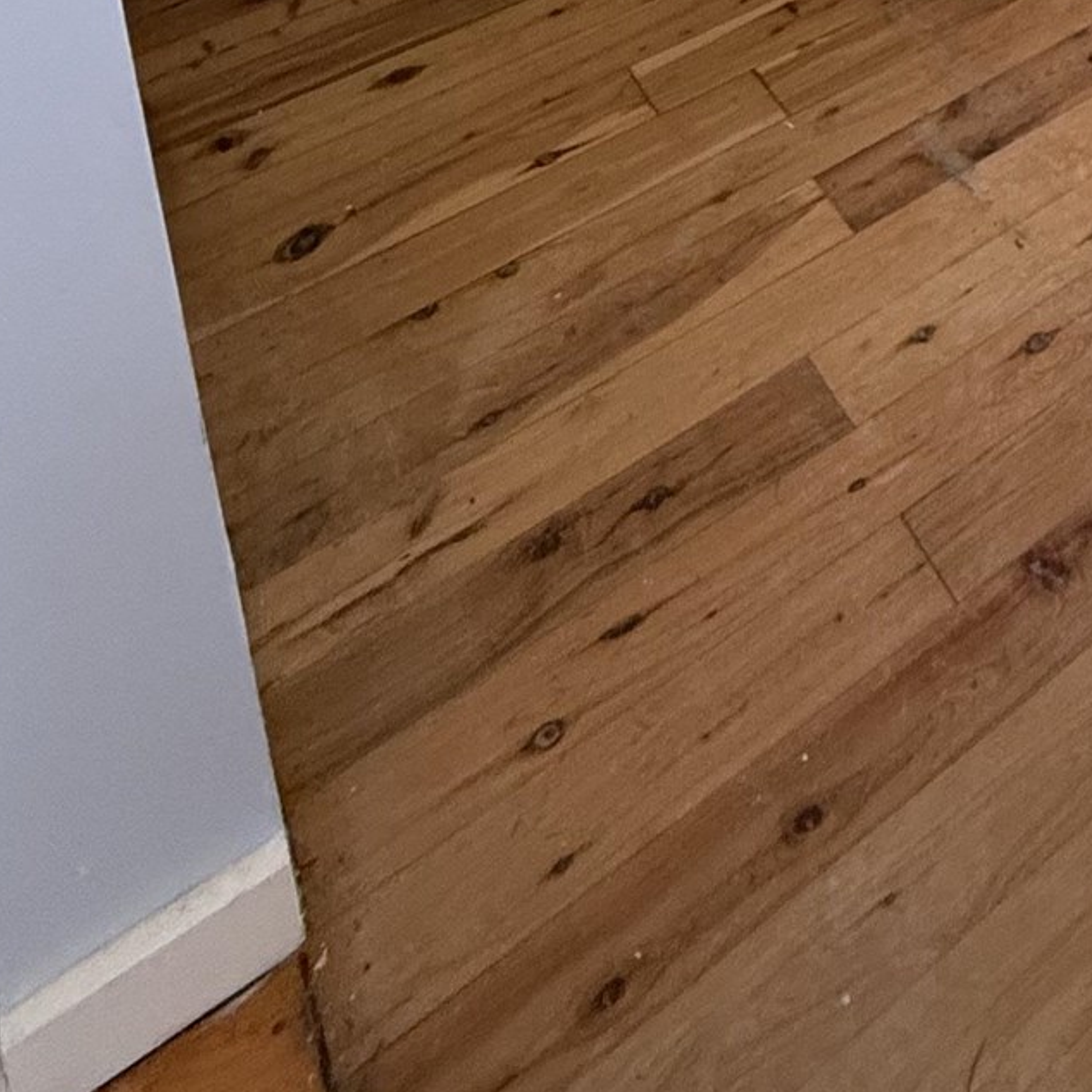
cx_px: 1111
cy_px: -686
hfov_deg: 34.0
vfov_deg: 24.8
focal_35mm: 45
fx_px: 1606
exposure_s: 1/60
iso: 400
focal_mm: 2.22
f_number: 2.2
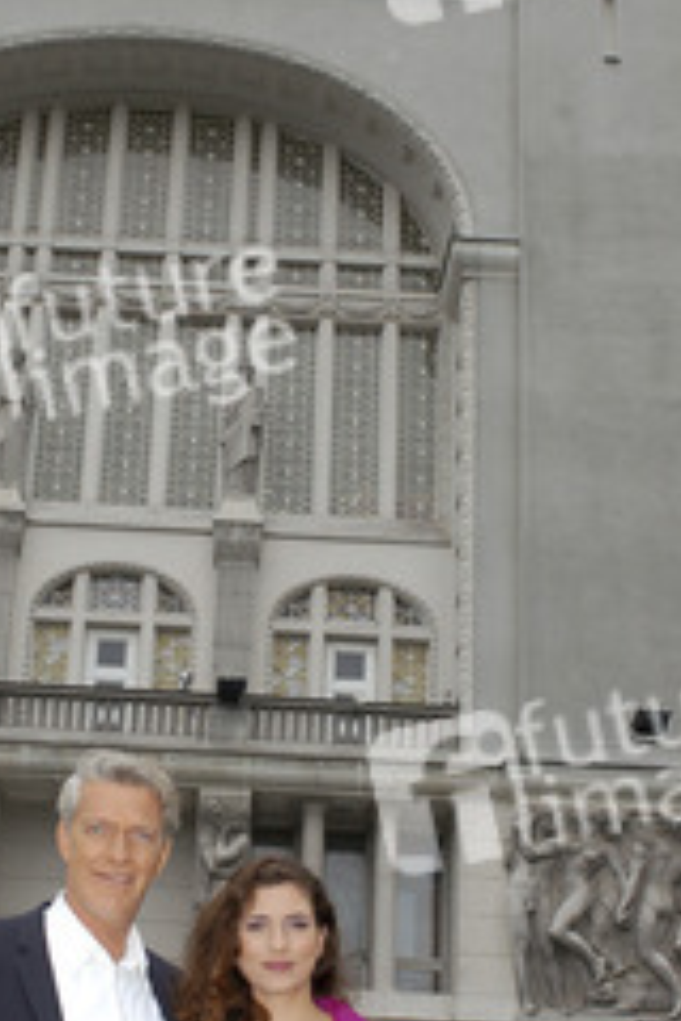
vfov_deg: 28.8
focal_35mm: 70
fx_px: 1986
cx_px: 200
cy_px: 562
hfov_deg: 19.4
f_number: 6.3
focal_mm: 28
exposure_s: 1/400
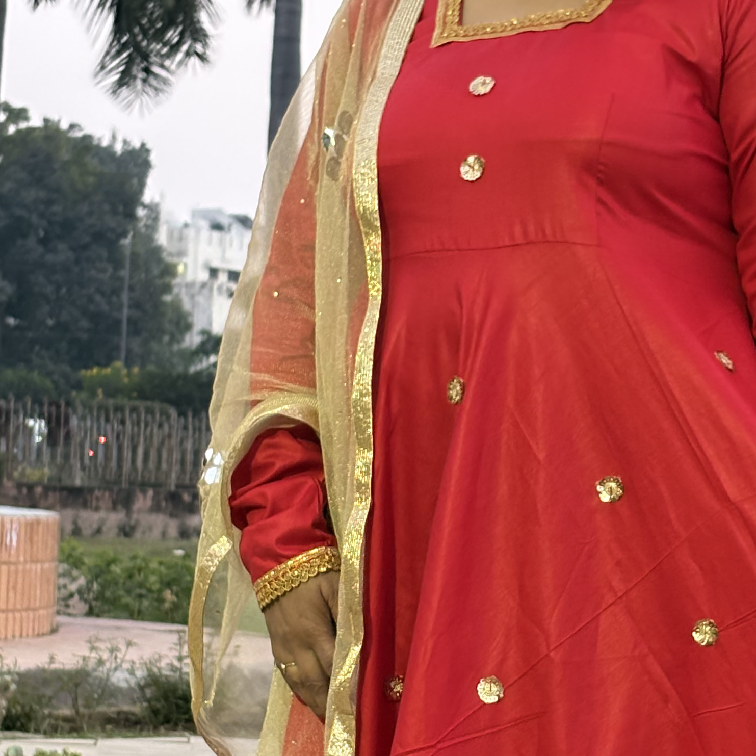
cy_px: 600
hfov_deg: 13.9
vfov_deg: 13.9
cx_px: 516
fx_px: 3089
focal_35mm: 125
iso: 320
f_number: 1.6
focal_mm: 5.96
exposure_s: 1/30
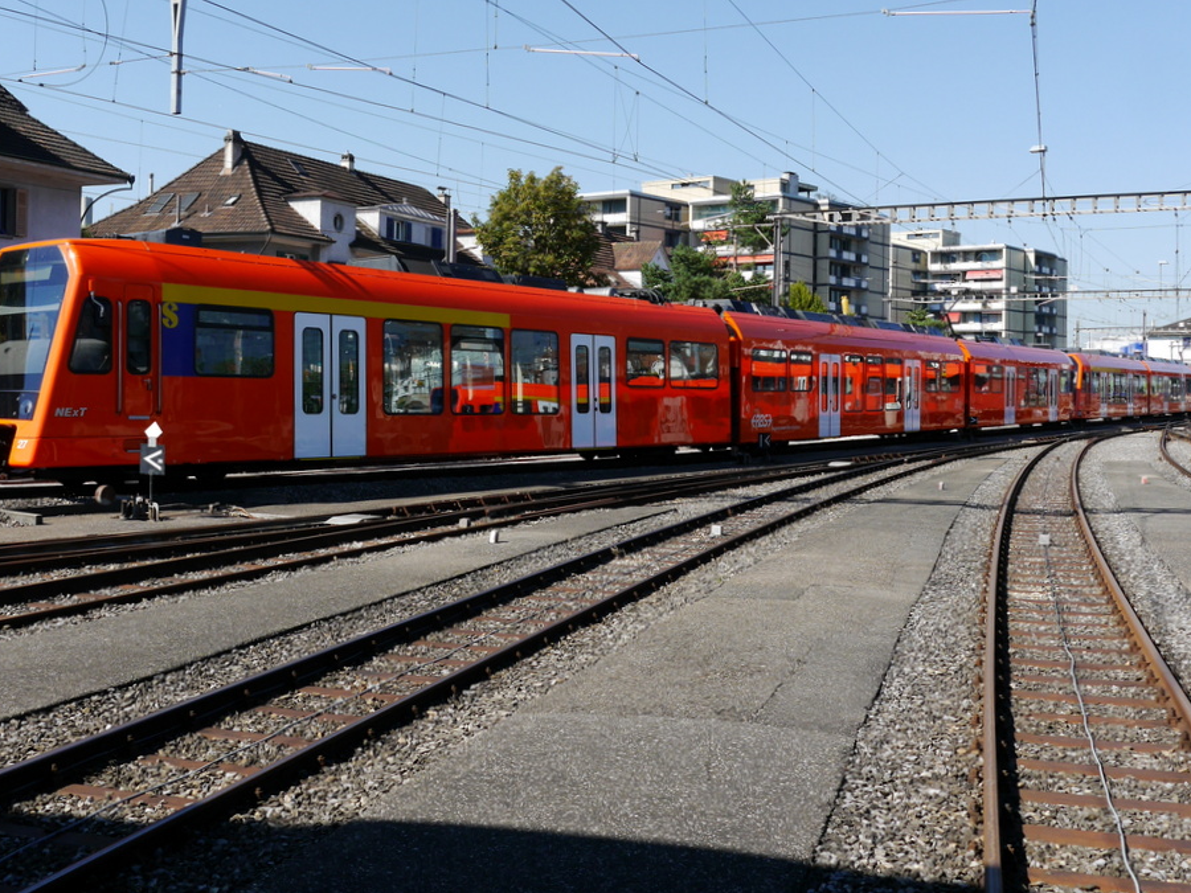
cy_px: 351
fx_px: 1376
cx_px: 562
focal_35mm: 40
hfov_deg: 46.8
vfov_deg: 35.8
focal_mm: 15
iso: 160
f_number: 7.1
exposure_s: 1/400
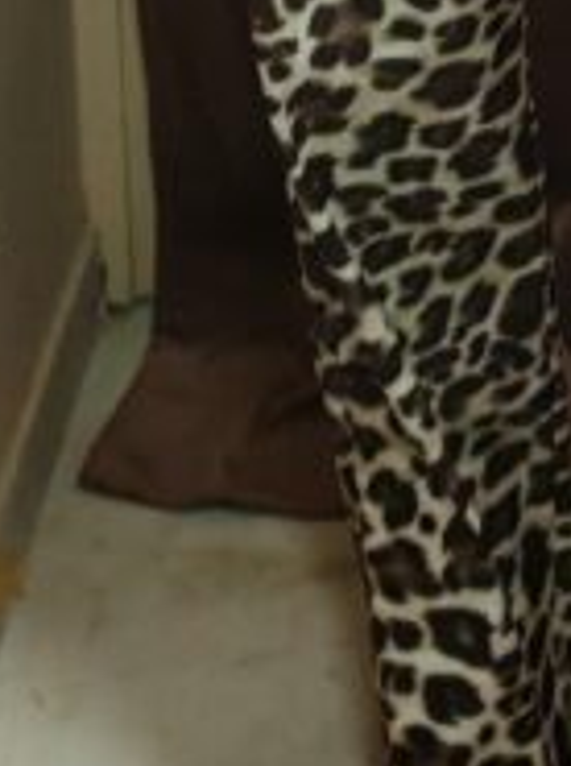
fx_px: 2582
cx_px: 695
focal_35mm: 117
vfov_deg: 15.0
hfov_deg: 12.3
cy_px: -538
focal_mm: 5.52
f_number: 1.95
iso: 400
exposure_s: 1/100
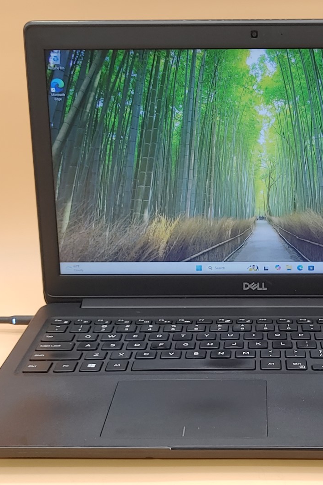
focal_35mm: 62
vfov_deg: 32.4
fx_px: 834
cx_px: 252
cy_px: 245
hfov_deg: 21.7
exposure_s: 1/64
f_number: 1.8
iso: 100
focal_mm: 4.36
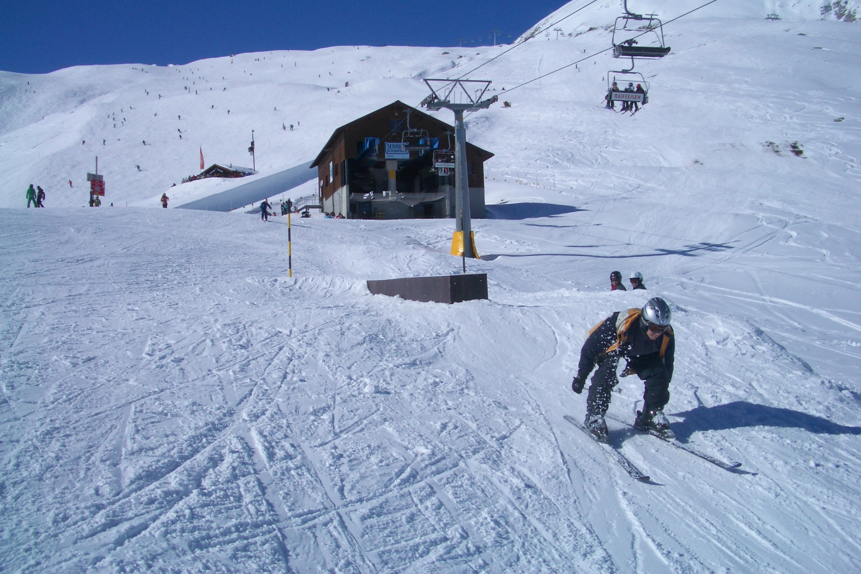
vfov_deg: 35.9
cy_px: 262
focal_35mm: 37
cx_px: 426
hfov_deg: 51.9
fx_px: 885
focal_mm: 5.8
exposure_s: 1/2000
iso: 50
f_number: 4.3
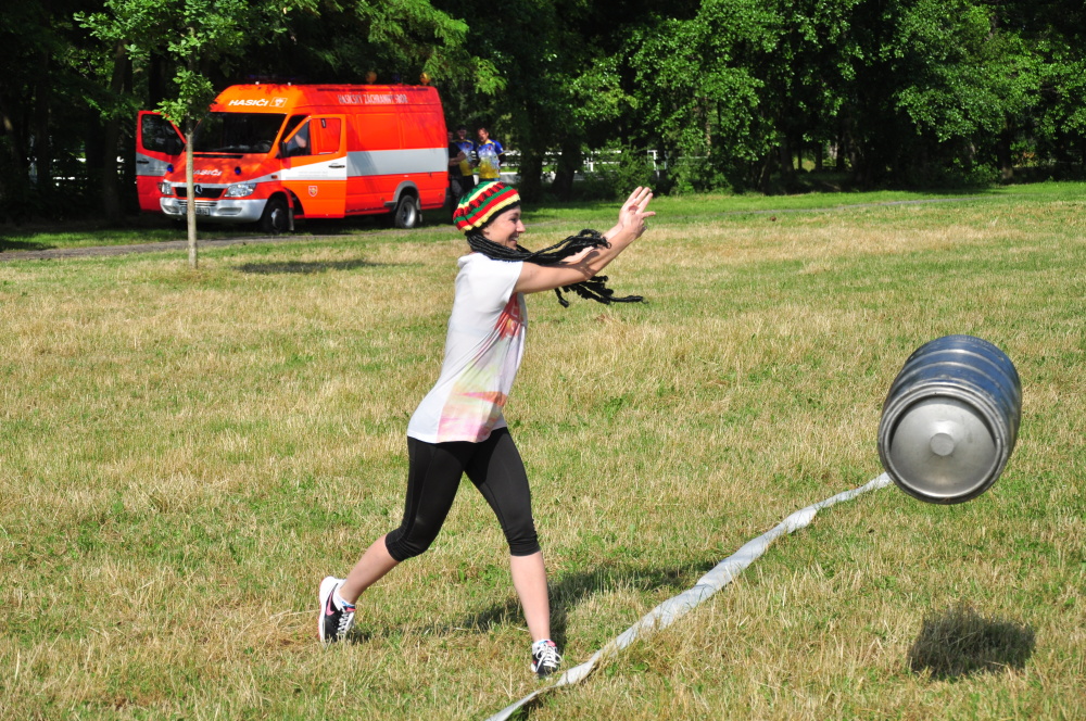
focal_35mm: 93
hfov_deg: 21.9
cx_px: 543
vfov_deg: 14.7
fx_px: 2802
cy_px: 360
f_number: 5.6
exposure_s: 1/3200
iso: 320
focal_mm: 62
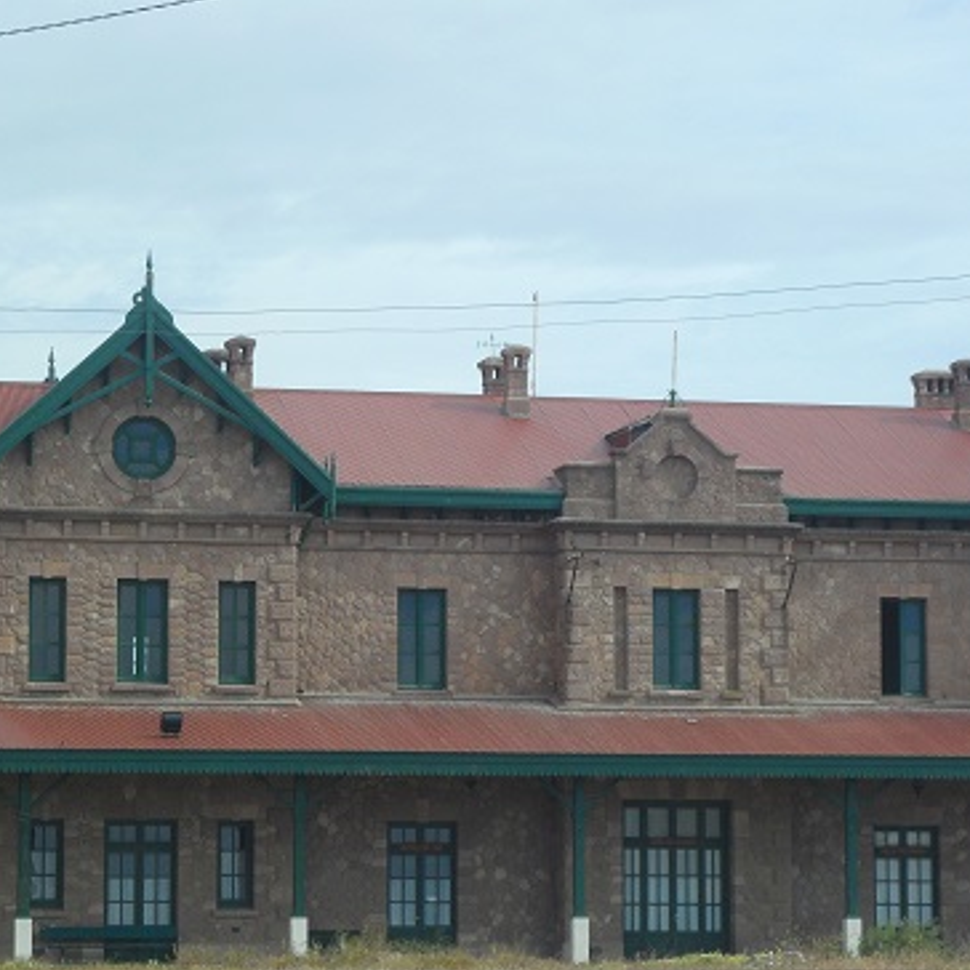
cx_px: 584
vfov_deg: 10.4
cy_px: 594
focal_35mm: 168
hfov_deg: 10.4
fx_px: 5326
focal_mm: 19.6
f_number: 5
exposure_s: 1/500
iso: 80
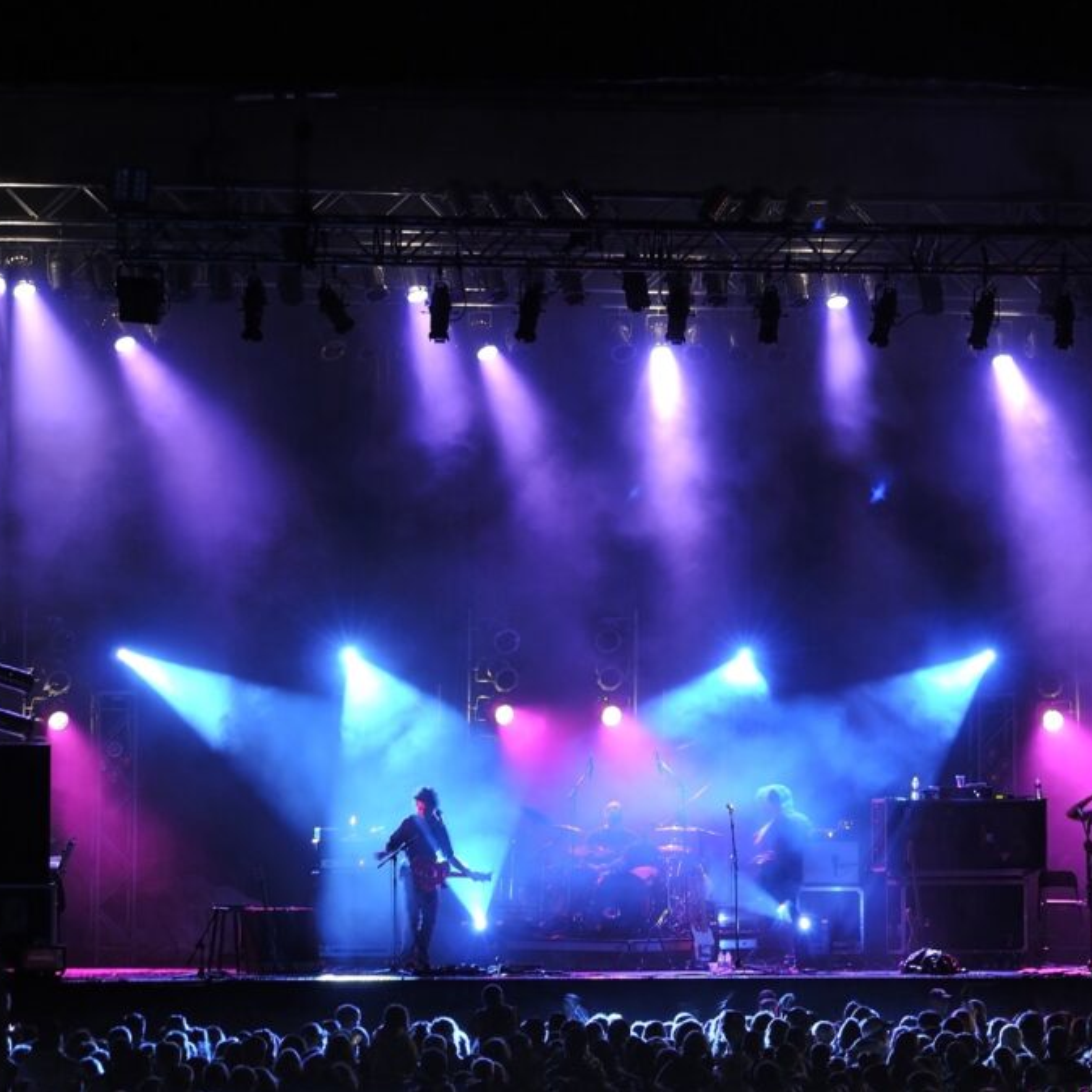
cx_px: 805
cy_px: 546
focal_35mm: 358
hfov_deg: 4.9
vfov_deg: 4.9
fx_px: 12764
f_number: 5.6
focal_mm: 185
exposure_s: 1/6
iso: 400
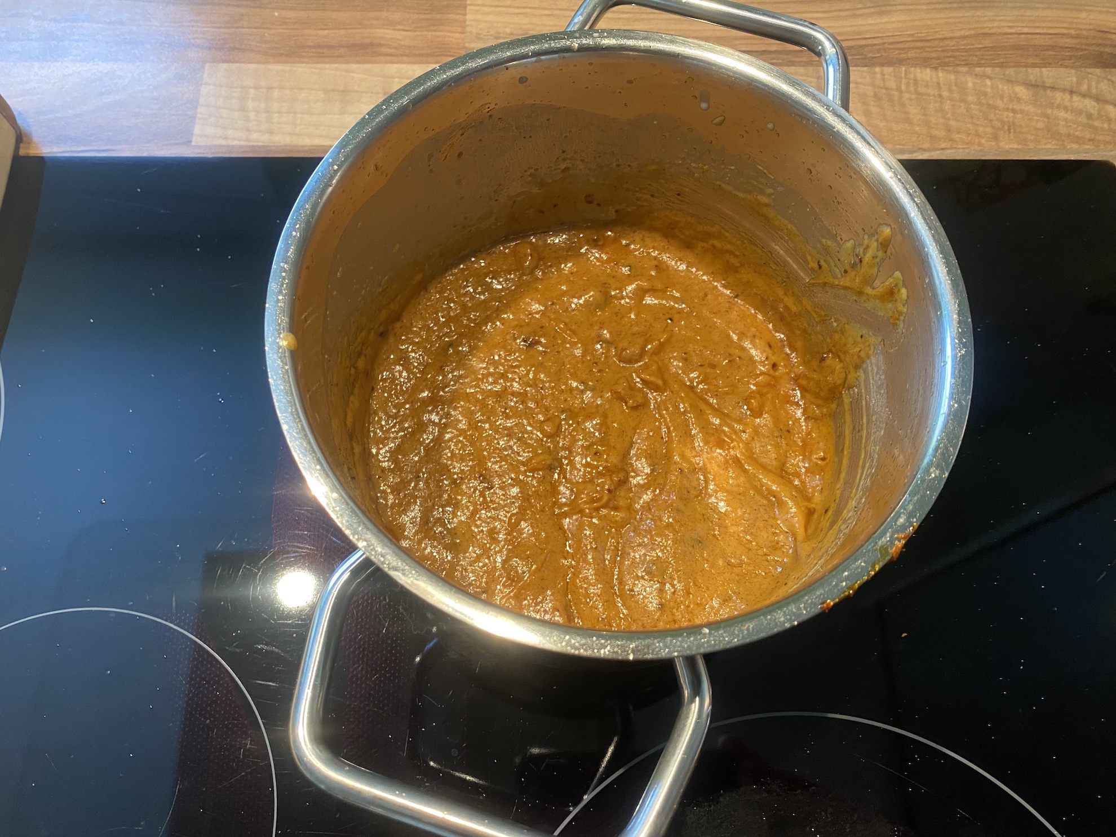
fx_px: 838
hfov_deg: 67.3
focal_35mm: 26
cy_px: 418
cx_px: 558
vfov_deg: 53.1
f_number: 1.8
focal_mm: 4.25
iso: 250
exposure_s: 1/50
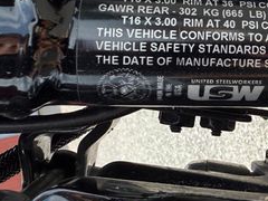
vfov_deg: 22.4
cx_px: 300
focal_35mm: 64
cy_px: 20
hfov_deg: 27.5
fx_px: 495
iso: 40
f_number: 2.2
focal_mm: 2.22
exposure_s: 1/755
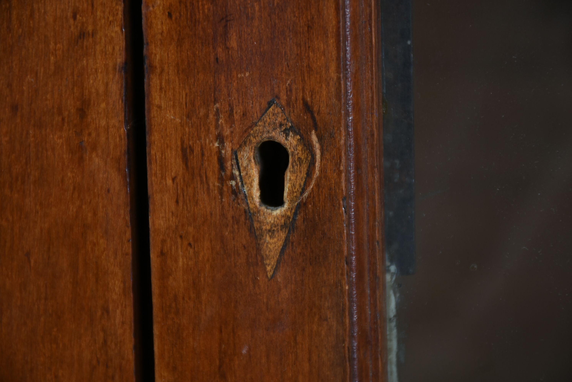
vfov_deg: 6.6
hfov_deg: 9.8
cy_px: 191
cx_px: 286
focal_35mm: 210
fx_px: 3339
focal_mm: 140
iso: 200
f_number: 7.1
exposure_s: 1/80
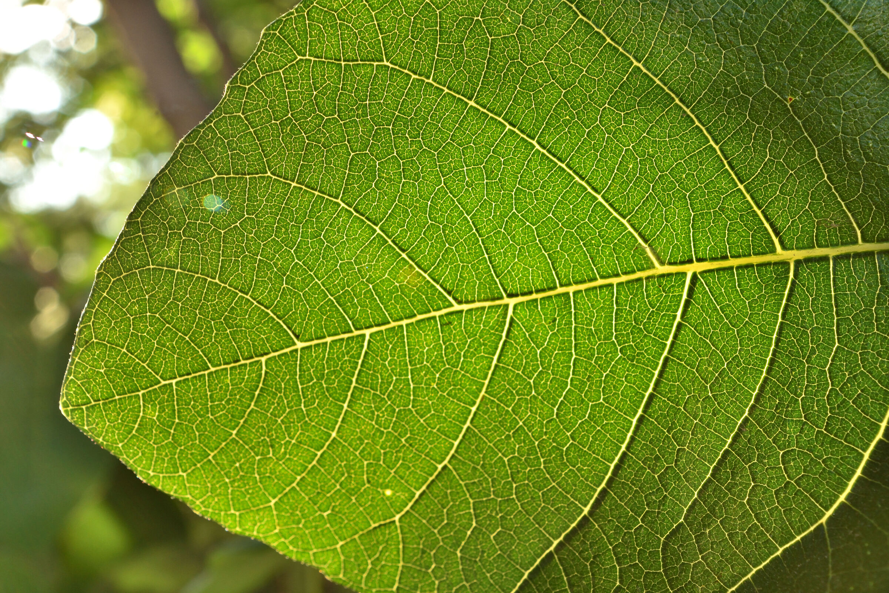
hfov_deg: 46.4
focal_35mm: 42
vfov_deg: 31.9
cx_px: 444
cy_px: 296
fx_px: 1037
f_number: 10
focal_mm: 28
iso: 320
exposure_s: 1/40
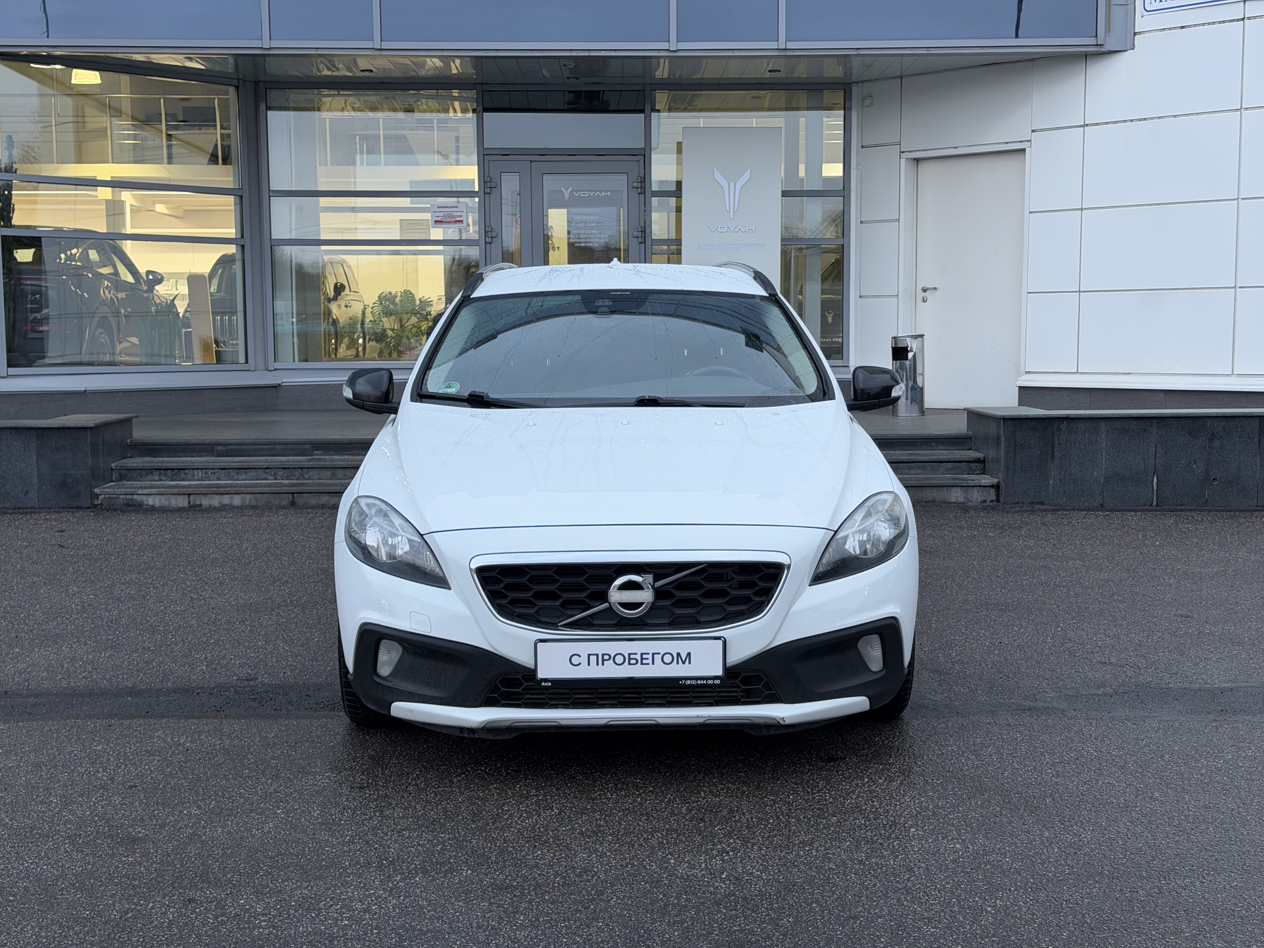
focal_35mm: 48
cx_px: 632
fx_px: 1753
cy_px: 474
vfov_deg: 30.3
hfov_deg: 39.7
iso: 125
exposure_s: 1/60
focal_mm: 6.76
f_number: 1.78
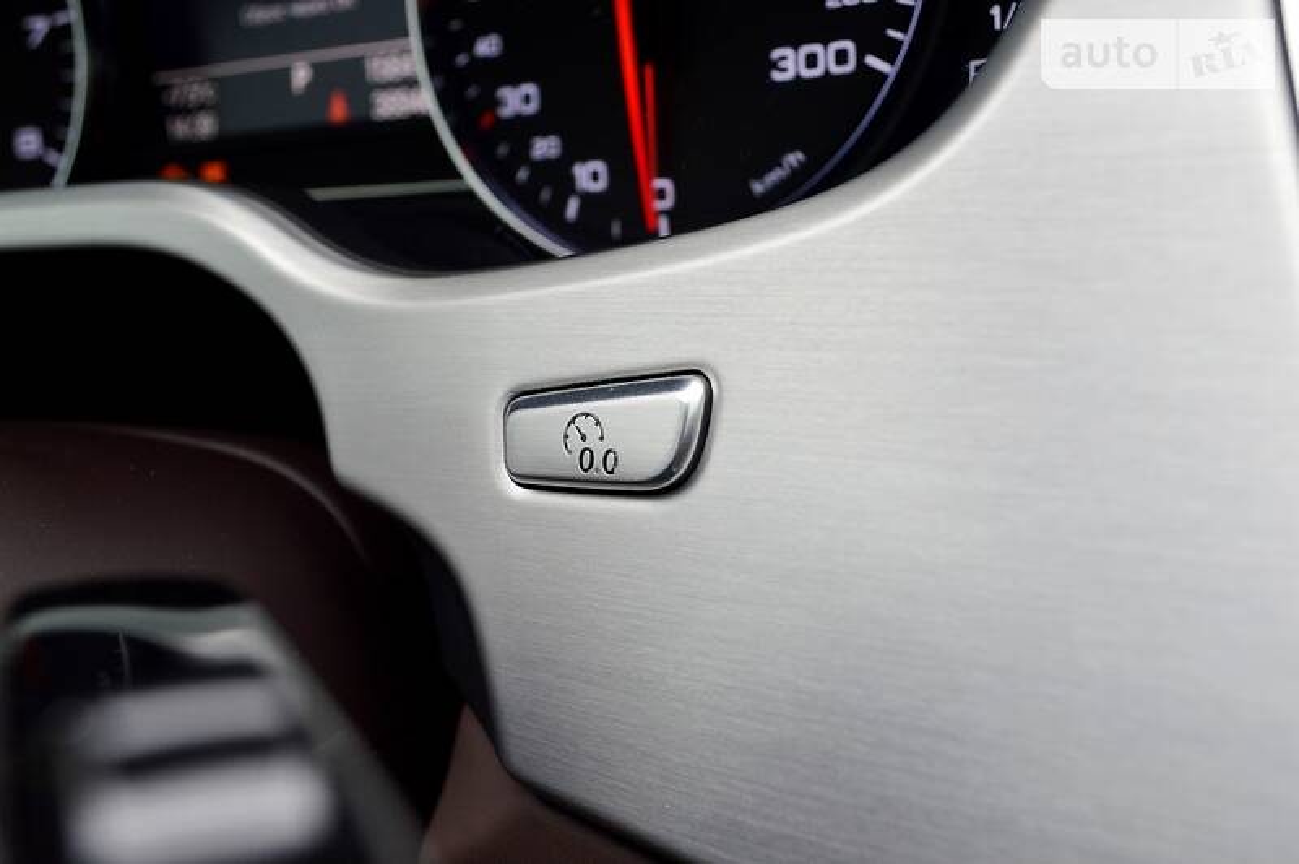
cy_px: 432
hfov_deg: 49.6
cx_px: 650
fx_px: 1406
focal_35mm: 39
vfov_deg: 34.2
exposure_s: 1/60
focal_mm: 26
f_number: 5.6
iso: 400
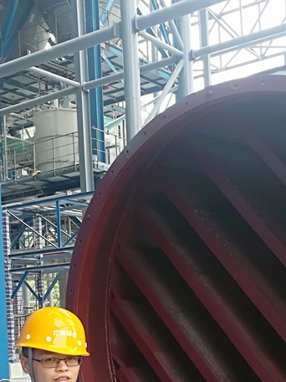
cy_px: 320
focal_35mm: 57
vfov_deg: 32.6
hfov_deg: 25.3
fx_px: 628
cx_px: 225
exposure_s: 1/156
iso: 50
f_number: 2.2
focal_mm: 3.83
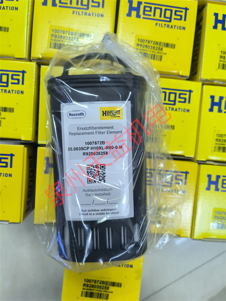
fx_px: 235
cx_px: 113
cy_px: 150
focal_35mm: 27
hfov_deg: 51.4
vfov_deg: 65.3
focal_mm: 5.52
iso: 1118
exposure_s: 1/33.3
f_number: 1.9
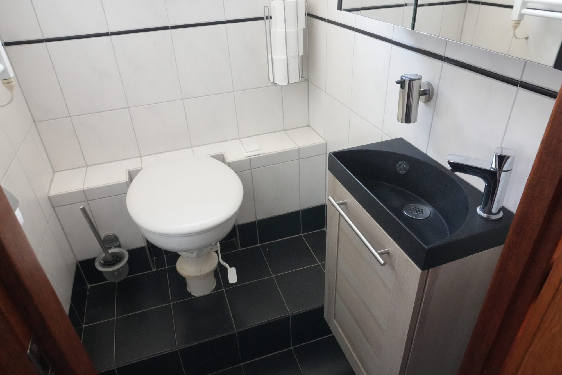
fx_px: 375
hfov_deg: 73.7
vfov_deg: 53.1
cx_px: 281
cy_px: 188
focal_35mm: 24
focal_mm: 16
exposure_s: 1/20
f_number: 16
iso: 6400
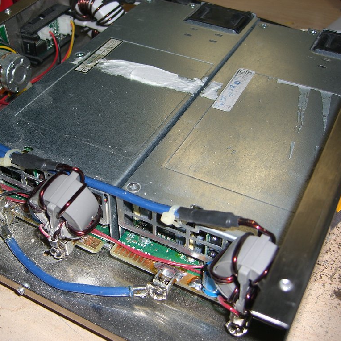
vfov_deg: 37.6
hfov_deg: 37.2
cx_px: 116
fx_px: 502
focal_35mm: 45
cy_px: 170
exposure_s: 1/60
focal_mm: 7.9
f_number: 2.8
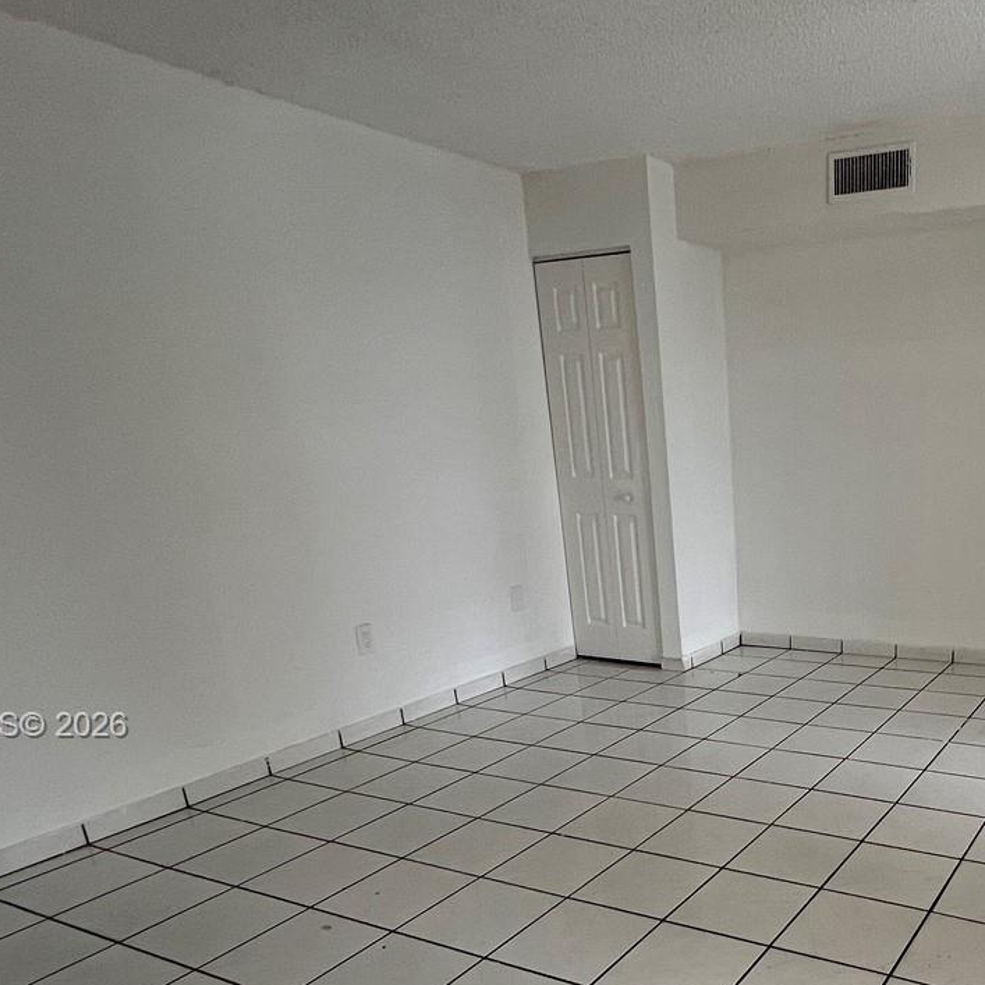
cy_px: 727
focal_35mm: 26
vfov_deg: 58.1
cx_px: 808
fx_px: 837
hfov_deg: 55.9
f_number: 1.8
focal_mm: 1.57
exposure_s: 1/60
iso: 125
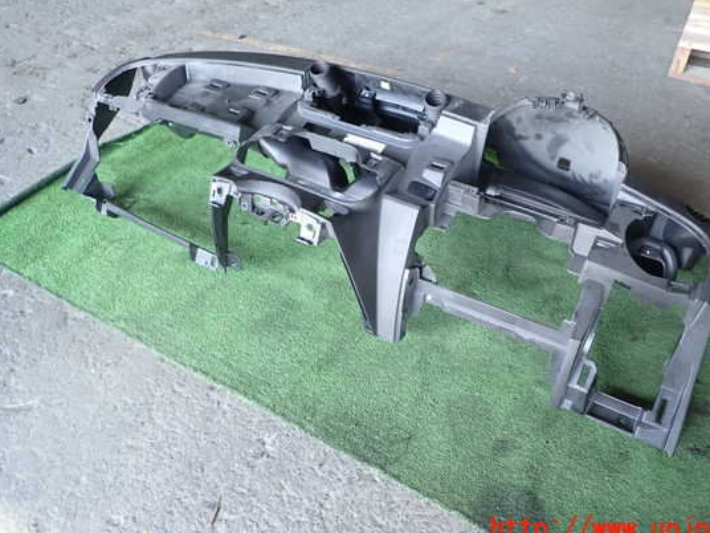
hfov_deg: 63.3
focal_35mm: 28
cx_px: 392
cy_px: 248
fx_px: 574
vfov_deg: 49.7
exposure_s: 1/80
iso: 100
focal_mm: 4.5
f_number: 2
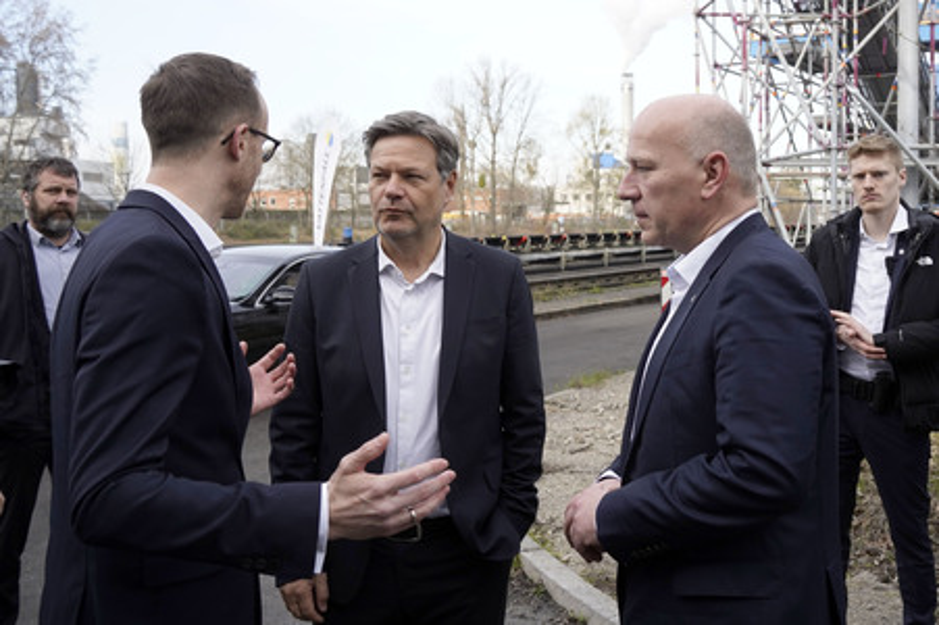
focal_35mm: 32
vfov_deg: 41.1
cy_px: 312
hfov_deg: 58.8
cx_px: 470
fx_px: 834
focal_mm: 32
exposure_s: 1/250
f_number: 6.3
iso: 320
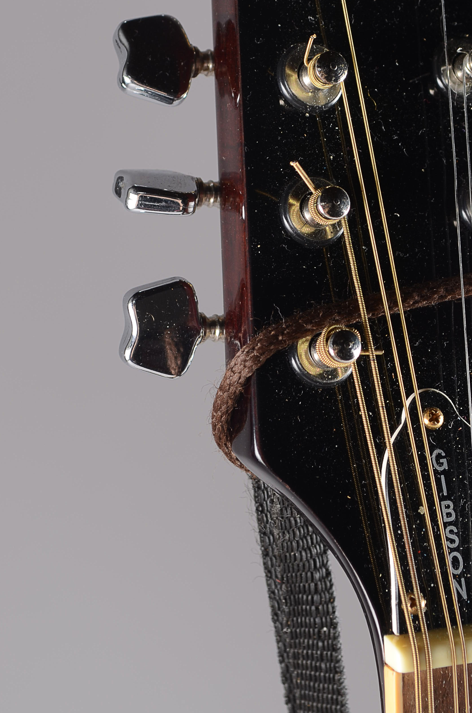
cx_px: 346
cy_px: 222
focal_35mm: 102
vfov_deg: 20.0
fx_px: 2015
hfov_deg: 13.3
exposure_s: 1/60
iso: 100
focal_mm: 44
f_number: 7.1
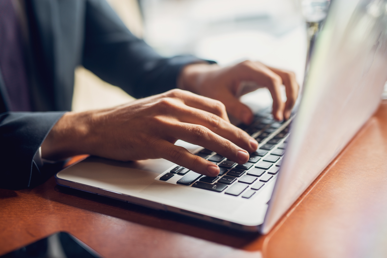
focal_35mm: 50
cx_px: 194
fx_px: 538
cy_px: 129
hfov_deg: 39.6
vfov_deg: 27.0
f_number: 2
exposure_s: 1/160
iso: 200
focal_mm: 50
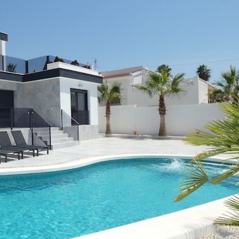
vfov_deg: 49.7
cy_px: 122
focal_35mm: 33
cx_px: 37
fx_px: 258
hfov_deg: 46.3
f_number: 2.8
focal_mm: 3.6
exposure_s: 1/2000
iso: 80
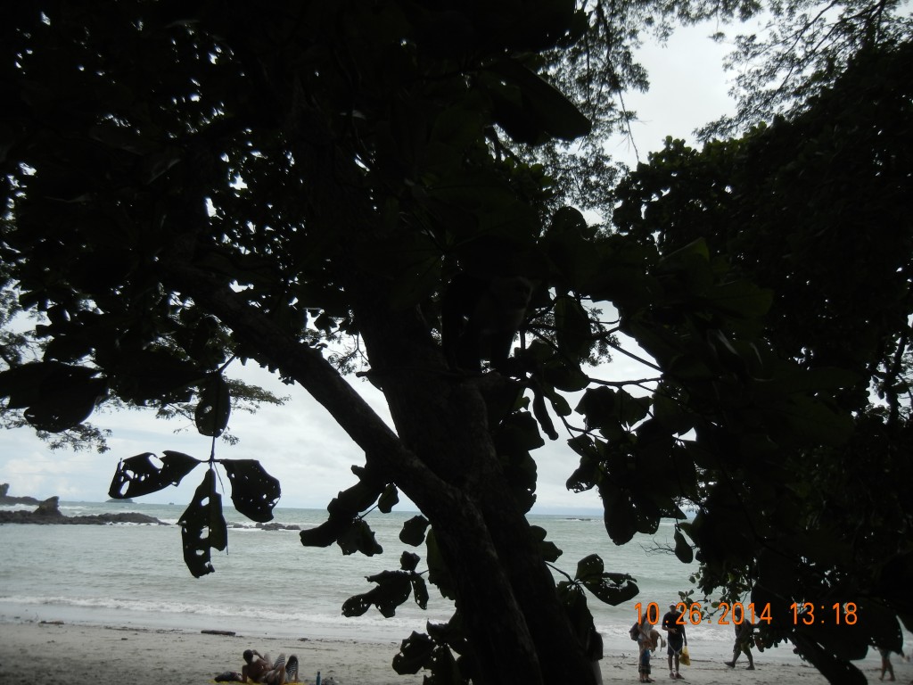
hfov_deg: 60.0
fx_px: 791
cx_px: 456
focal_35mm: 30
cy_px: 342
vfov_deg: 46.8
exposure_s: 1/470
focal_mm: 5.4
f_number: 7
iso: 160
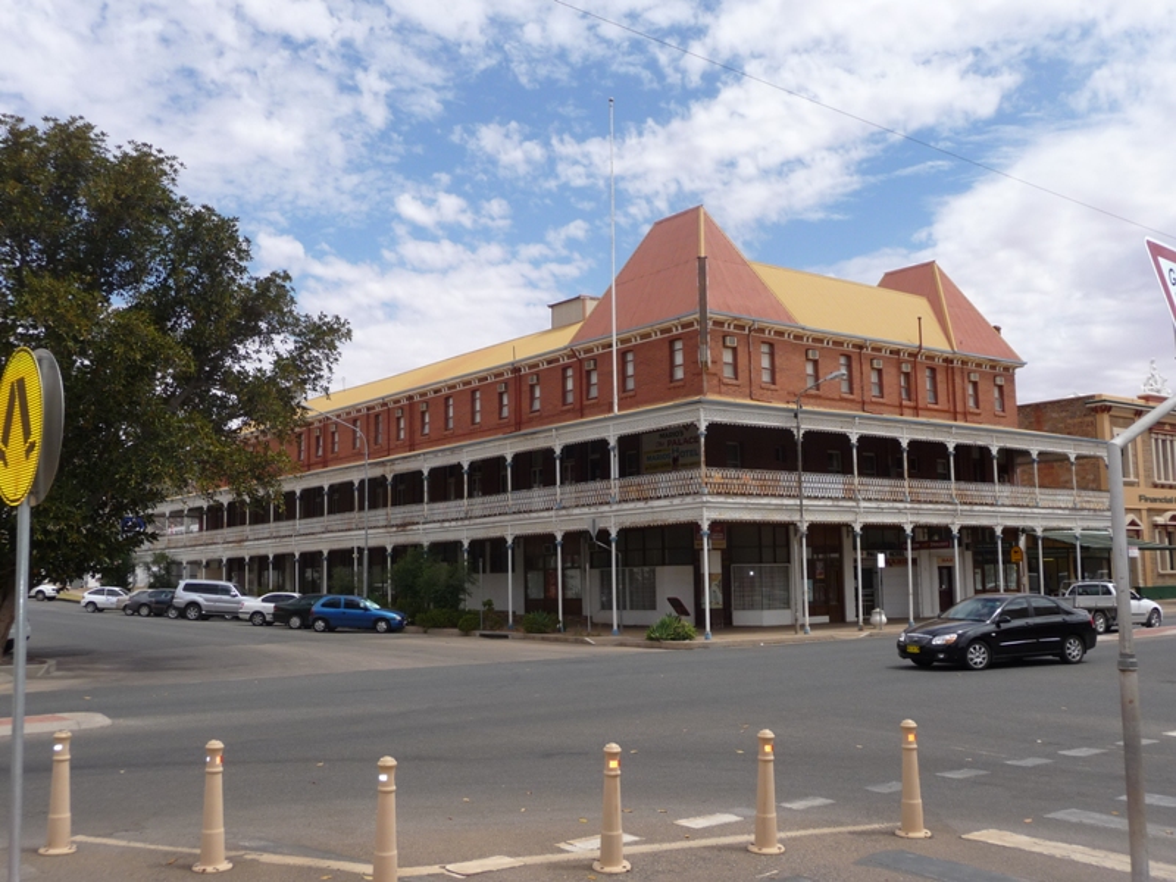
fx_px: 1223
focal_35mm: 36
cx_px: 588
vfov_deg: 39.7
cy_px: 441
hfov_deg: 51.4
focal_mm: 6
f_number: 3.7
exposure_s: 1/1300
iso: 100
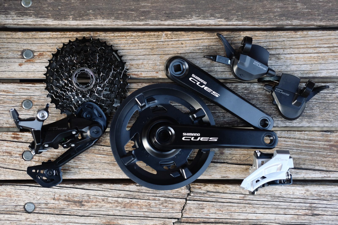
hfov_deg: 37.5
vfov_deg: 25.5
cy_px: 112
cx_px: 169
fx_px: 498
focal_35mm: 53
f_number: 2
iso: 1250
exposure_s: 1/1250
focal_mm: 35
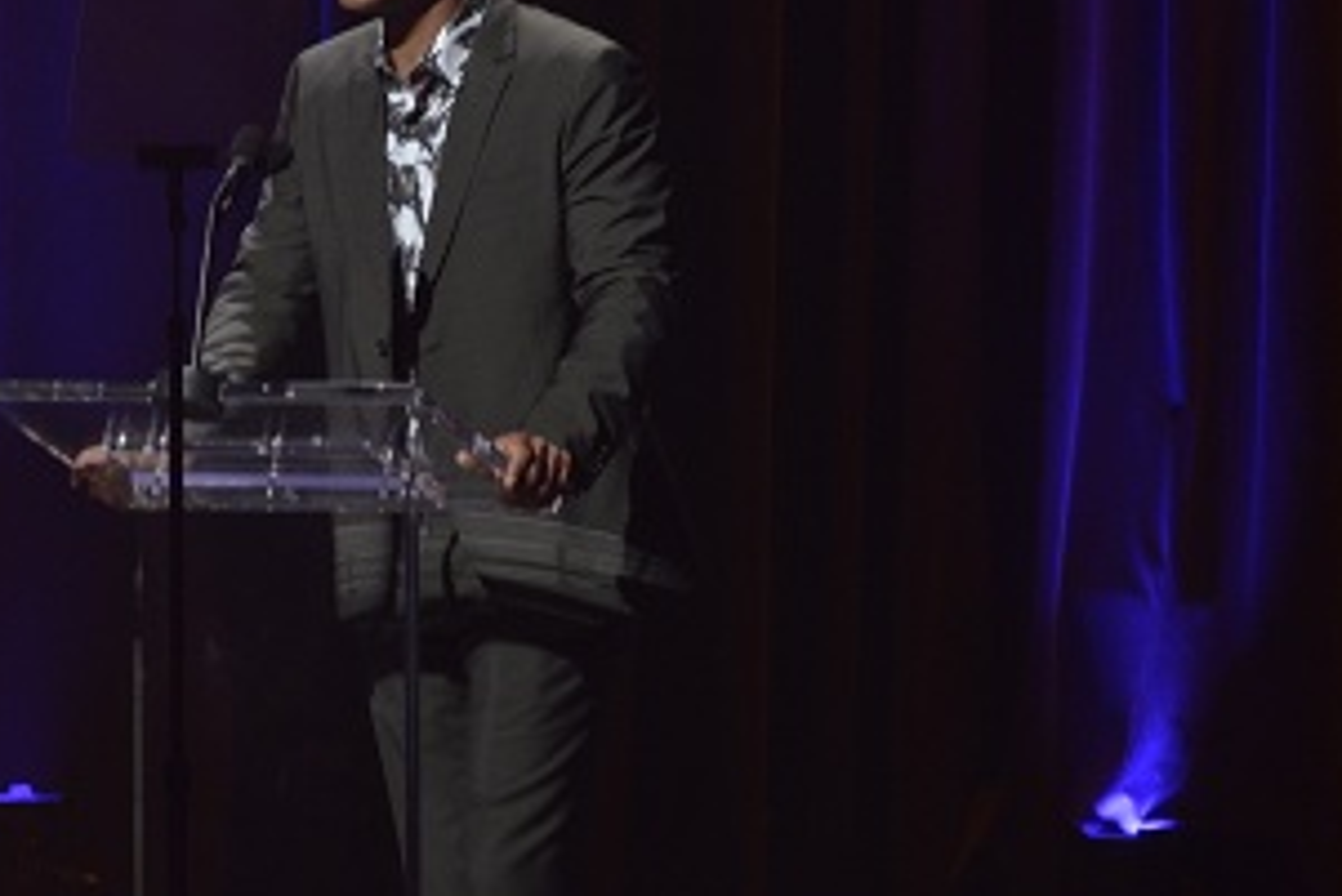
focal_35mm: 497
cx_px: 348
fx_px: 18535
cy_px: 292
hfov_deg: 4.1
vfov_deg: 2.8
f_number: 13
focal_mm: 200
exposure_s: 1/10
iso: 1000
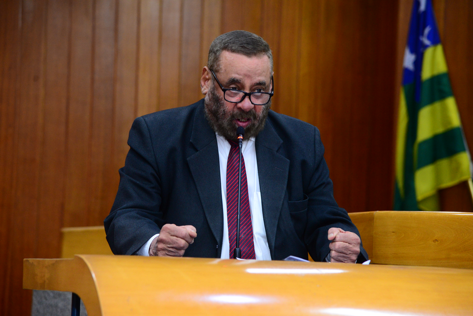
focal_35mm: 120
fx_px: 1577
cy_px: 158
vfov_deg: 11.4
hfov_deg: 17.1
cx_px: 236
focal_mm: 120
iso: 2000
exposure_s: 1/60
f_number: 4.5
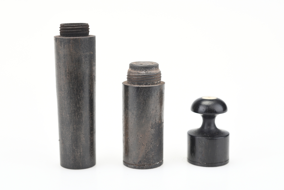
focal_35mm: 60
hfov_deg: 33.4
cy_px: 95
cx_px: 142
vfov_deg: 22.6
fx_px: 473
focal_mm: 60
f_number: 11
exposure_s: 1/125
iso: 100
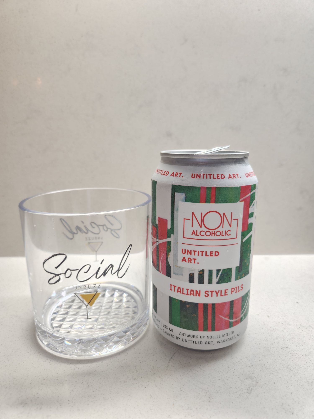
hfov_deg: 58.9
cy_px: 210
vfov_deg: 73.9
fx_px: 278
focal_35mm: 23
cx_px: 157
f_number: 1.8
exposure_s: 1/120
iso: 50
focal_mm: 5.4
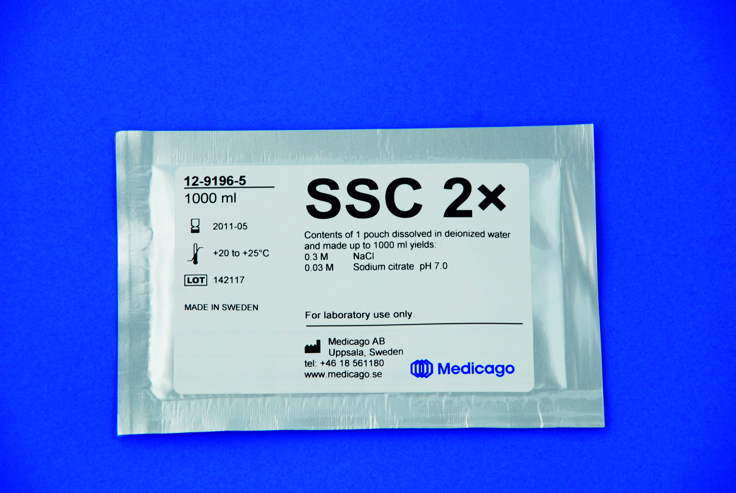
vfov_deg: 6.8
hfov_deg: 10.1
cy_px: 246
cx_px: 368
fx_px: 4145
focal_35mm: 202
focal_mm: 135
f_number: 8
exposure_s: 1/6
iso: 100
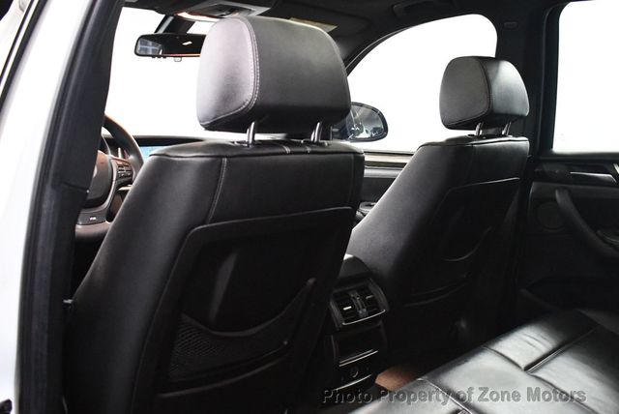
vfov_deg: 36.9
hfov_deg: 53.1
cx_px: 310
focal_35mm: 36
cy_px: 207
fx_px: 620
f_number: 3.5
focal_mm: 18
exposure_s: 1/60
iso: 6400
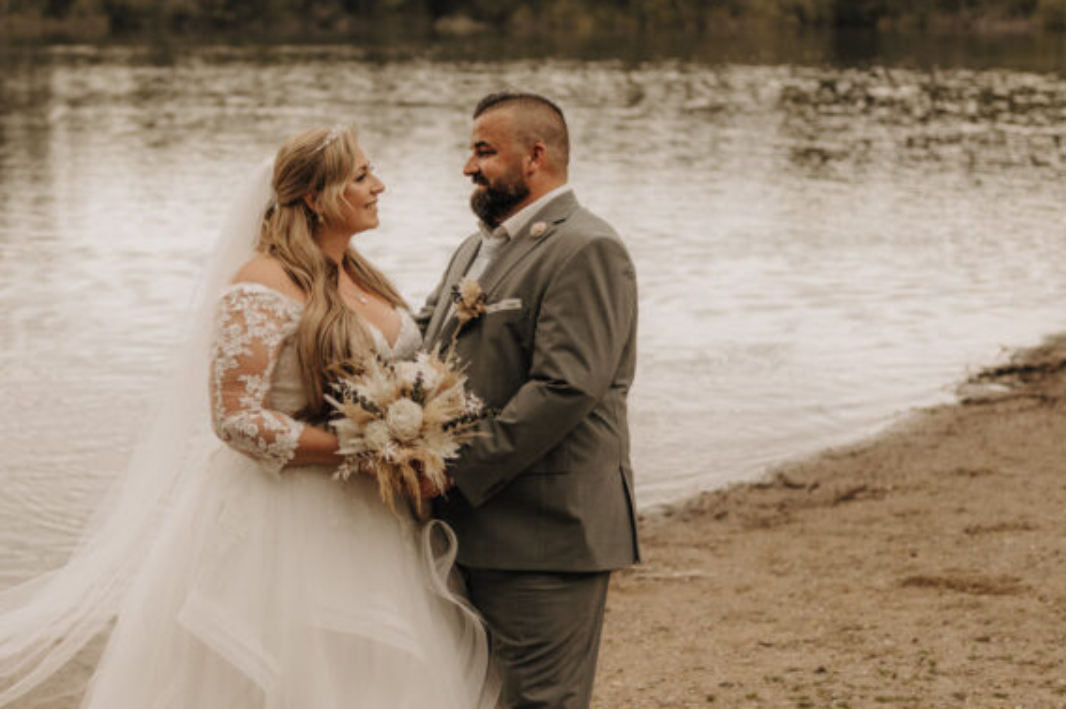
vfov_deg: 18.4
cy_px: 379
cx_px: 233
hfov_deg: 26.9
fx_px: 2190
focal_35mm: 74
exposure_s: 1/1250
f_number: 1.4
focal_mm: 35
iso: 320
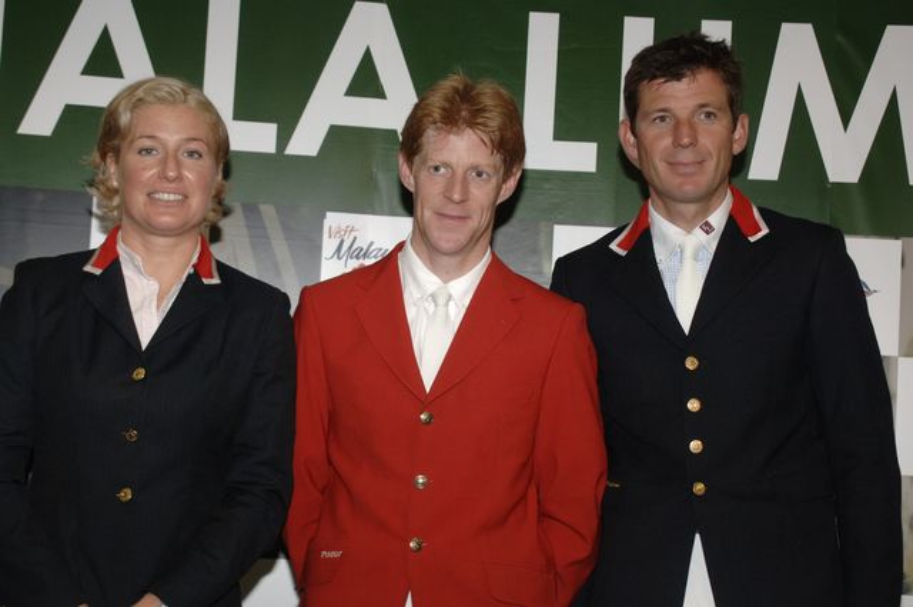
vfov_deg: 21.5
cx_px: 456
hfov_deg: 31.9
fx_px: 1596
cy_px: 304
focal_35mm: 63
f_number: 5.6
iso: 640
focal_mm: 42
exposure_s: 1/125
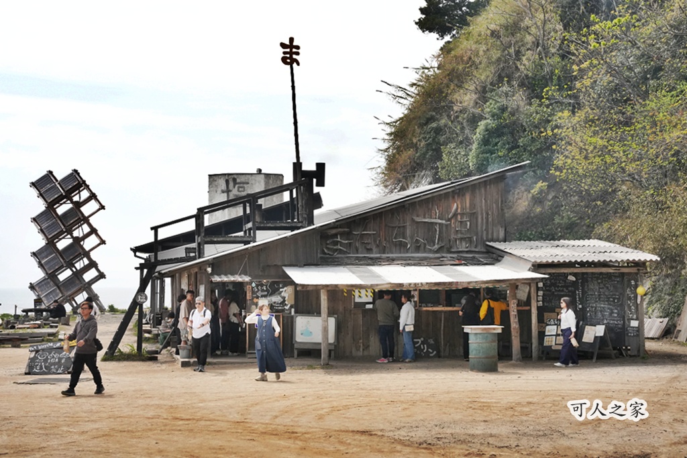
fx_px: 1281
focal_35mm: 67
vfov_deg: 20.3
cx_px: 344
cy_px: 229
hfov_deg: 30.0
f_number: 6.3
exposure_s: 1/8000
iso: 3200
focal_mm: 67.1
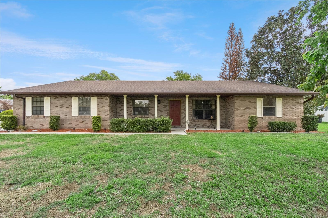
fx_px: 137
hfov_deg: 100.4
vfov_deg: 77.3
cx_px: 164
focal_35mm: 15
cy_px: 109
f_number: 11
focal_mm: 10
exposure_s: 1/500
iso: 1600
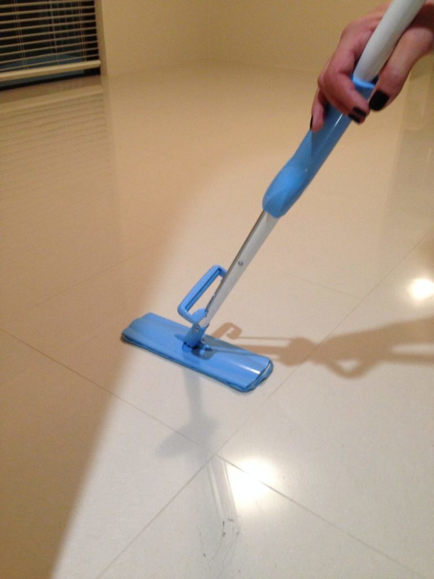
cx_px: 217
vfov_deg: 55.4
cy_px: 290
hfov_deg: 42.9
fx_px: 552
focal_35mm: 33
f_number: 2.4
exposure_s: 1/20
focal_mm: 4.12
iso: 200
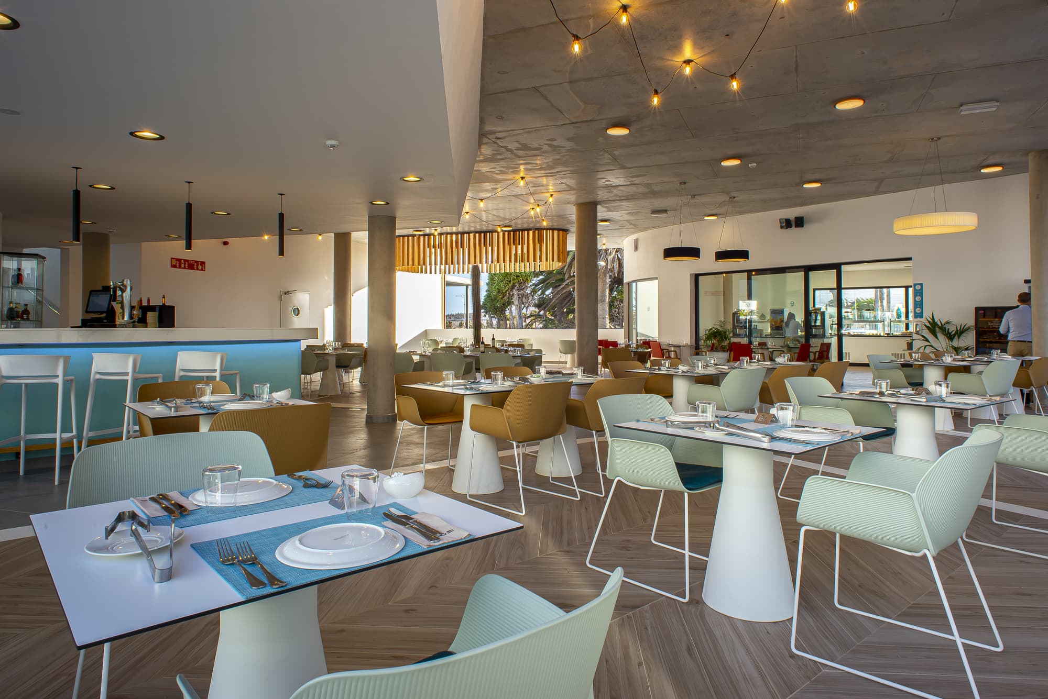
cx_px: 524
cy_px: 350
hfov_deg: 84.0
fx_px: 582
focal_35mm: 20
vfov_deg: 62.0
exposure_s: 1/10
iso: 50
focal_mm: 20
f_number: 22
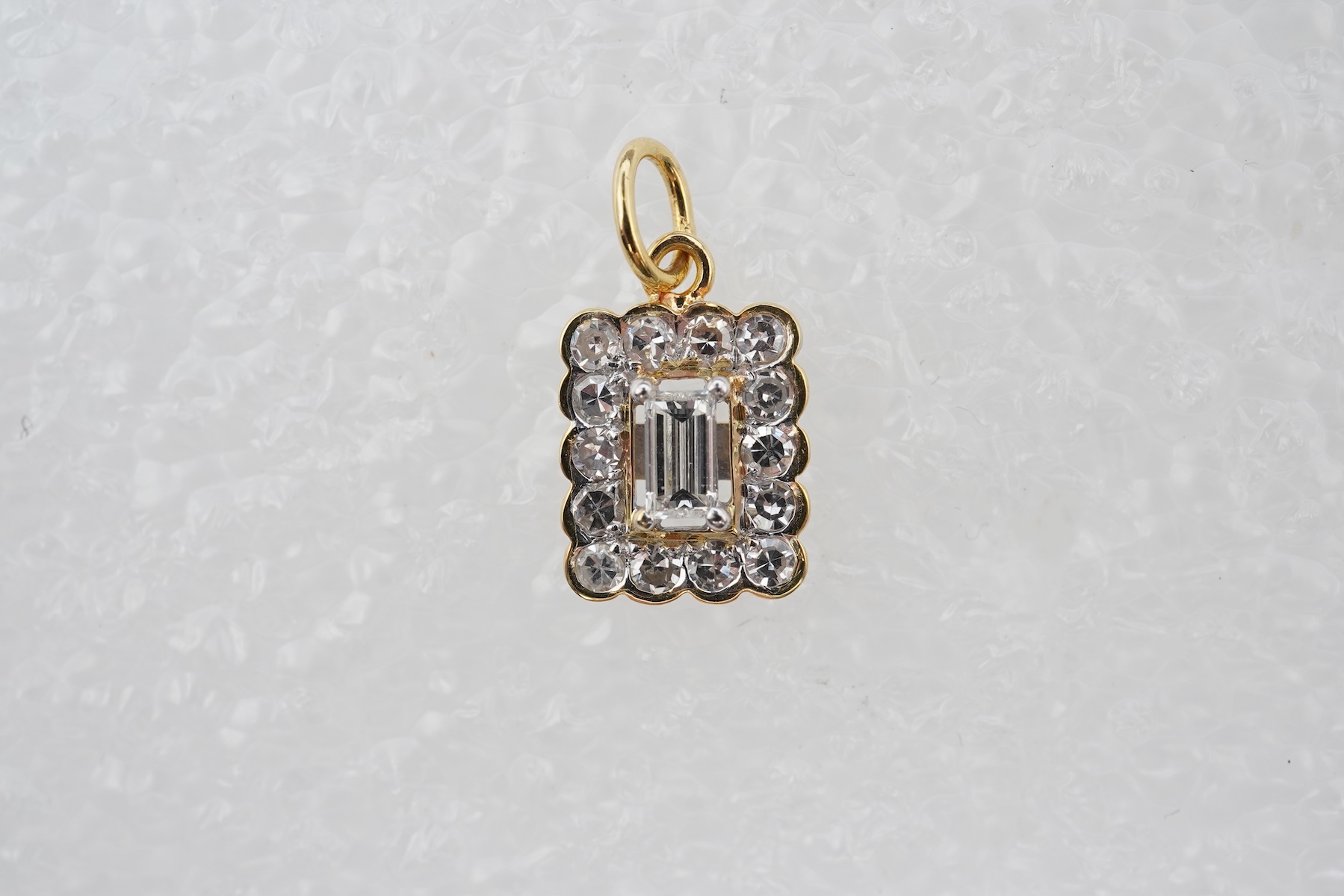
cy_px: 448
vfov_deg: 29.9
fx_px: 1680
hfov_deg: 43.6
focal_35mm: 45
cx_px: 672
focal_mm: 30
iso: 640
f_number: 16
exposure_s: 1/125
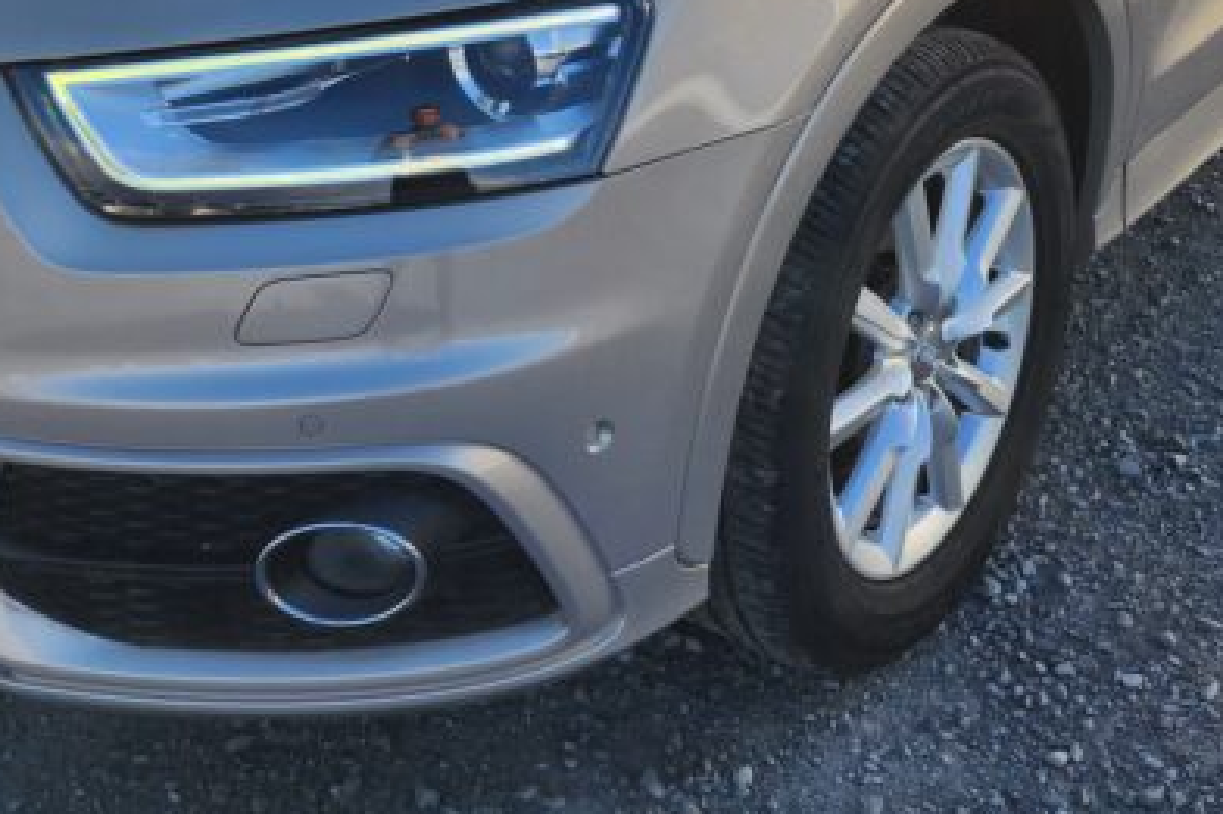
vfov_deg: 24.9
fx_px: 1732
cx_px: 540
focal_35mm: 51
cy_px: -47
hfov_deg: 38.8
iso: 50
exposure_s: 1/2271
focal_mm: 5
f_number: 1.8
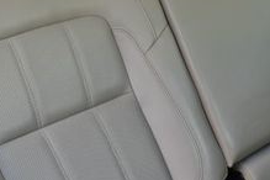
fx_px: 592
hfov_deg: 25.5
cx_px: 192
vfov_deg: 17.3
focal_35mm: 79
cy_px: 95
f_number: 6.3
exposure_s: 1/15
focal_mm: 18
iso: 450
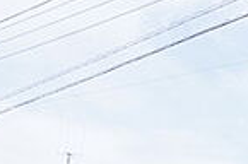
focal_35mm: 99
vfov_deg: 13.3
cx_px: 352
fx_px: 681
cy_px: 208
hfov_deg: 18.7
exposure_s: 1/2500
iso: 800
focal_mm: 16
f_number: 6.3
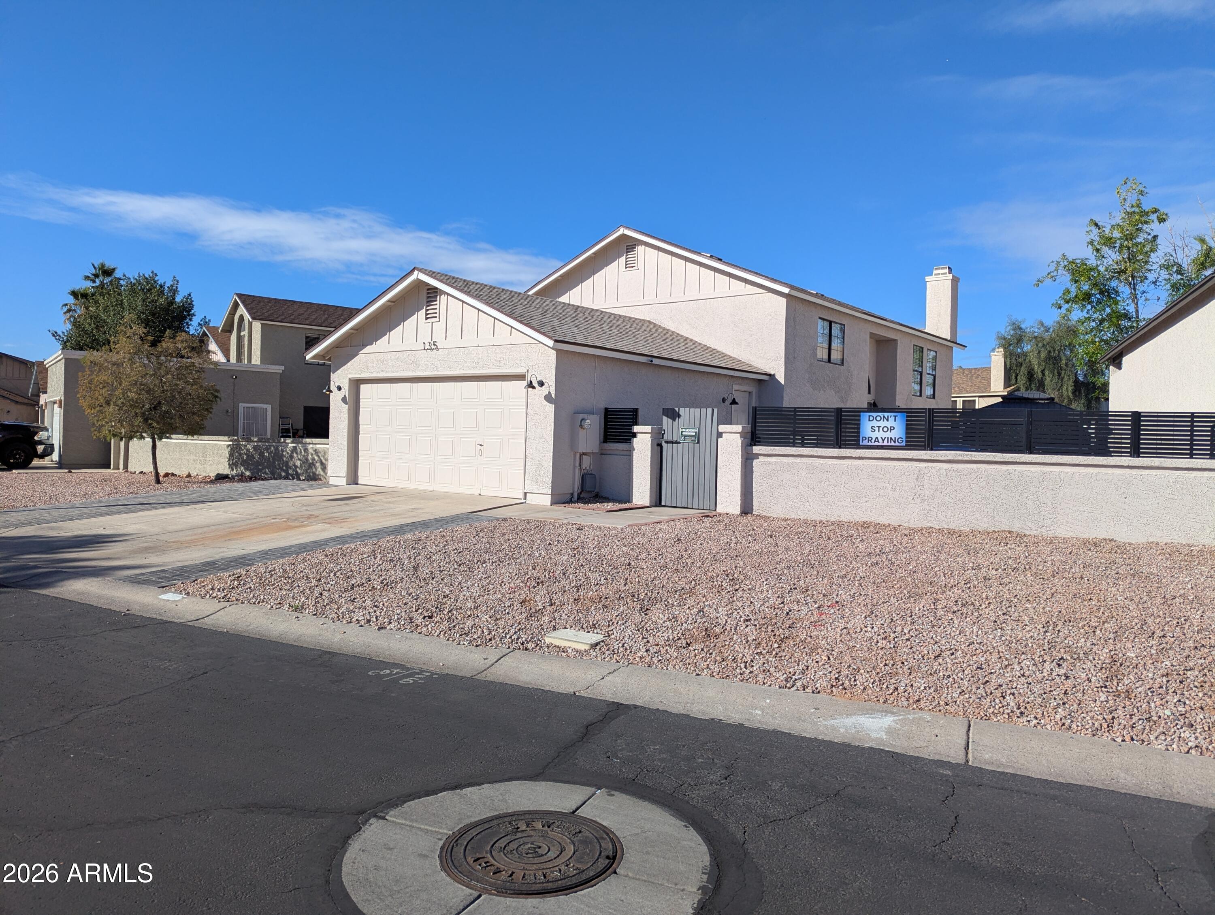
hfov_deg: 71.5
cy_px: 458
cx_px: 608
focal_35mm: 24
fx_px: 843
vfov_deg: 56.9
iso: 57
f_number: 1.85
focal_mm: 6.81
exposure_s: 1/3236
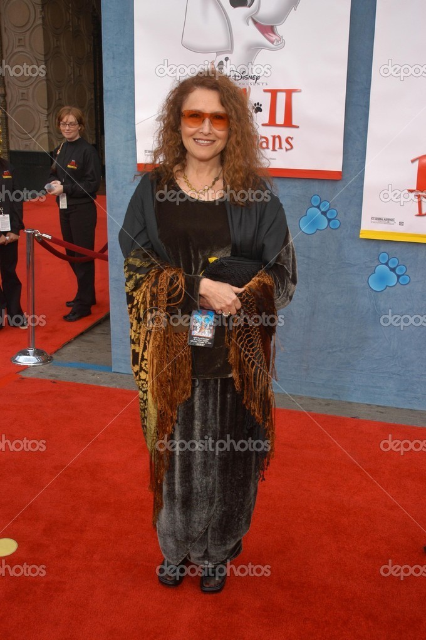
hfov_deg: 36.8
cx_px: 213
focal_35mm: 36
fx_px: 640
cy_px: 320
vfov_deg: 53.2
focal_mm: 24
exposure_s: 1/160
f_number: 6.3
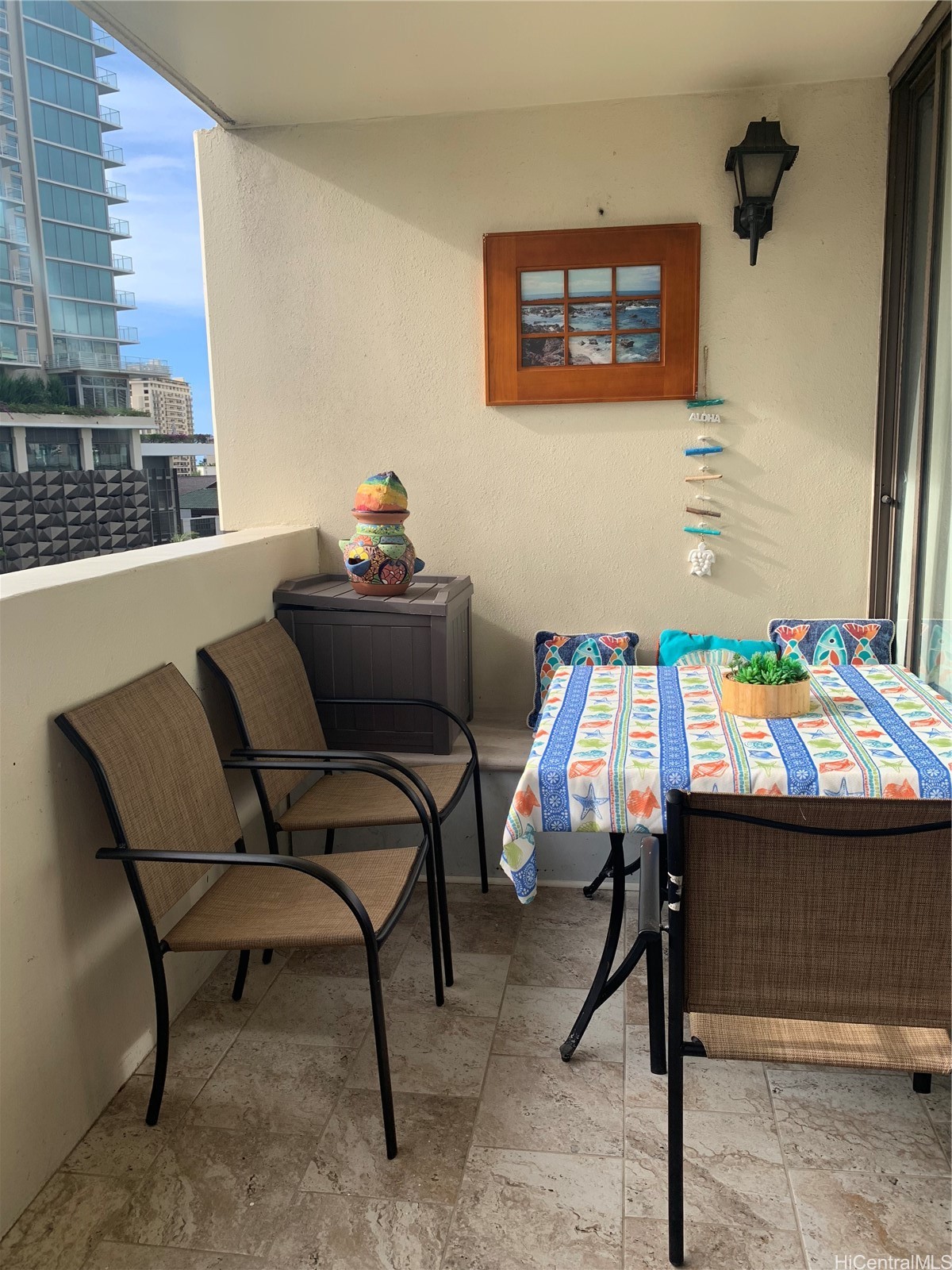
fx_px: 953
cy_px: 635
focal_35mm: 26
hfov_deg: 53.1
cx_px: 476
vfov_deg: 67.3
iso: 25
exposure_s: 1/911
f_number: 1.8
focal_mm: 4.25
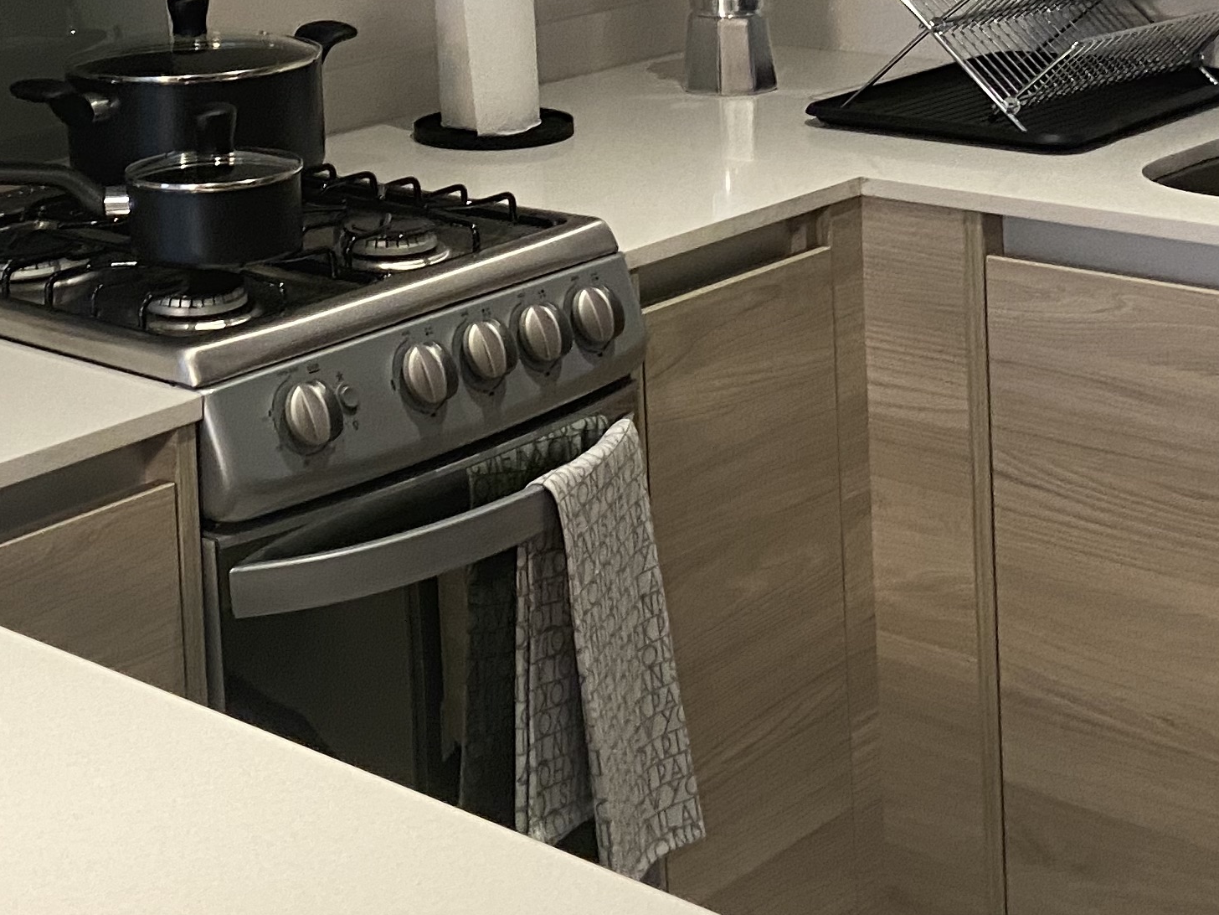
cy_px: -54
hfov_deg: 26.6
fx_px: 2535
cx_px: 279
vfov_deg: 19.7
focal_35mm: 72
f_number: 1.8
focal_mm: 4.25
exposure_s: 1/50
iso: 200
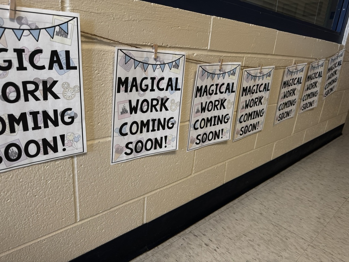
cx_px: 174
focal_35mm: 24
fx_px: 242
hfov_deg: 71.6
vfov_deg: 56.8
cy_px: 131
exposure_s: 1/60
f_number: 1.78
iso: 200
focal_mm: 6.76
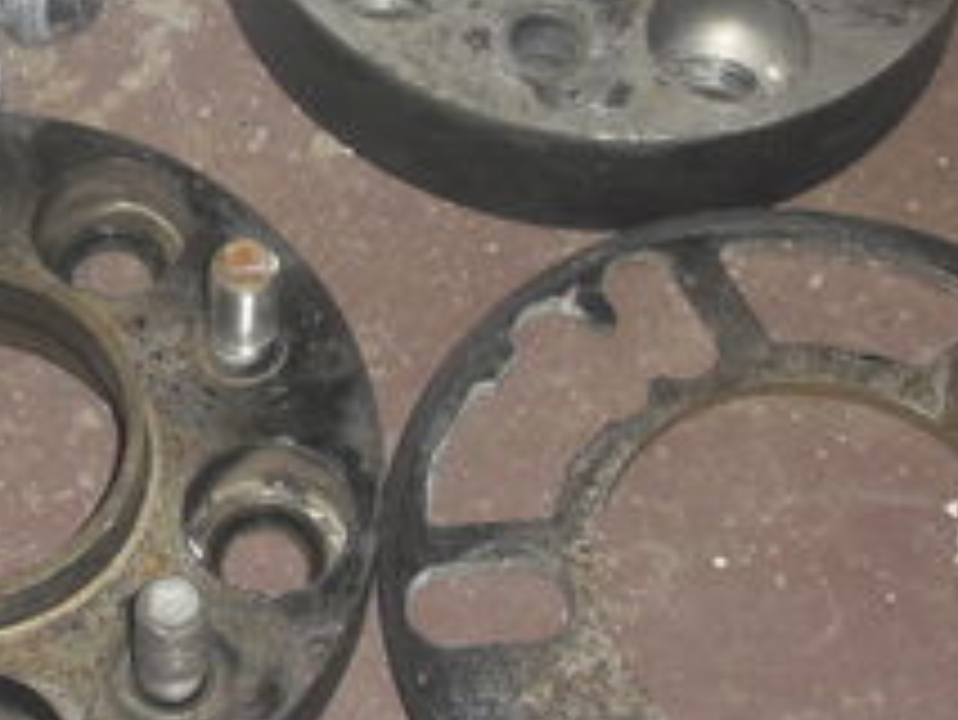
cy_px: 158
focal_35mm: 114
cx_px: 216
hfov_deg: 17.1
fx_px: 3157
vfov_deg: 13.0
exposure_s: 1/60
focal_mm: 6.2
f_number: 2.8
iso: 100
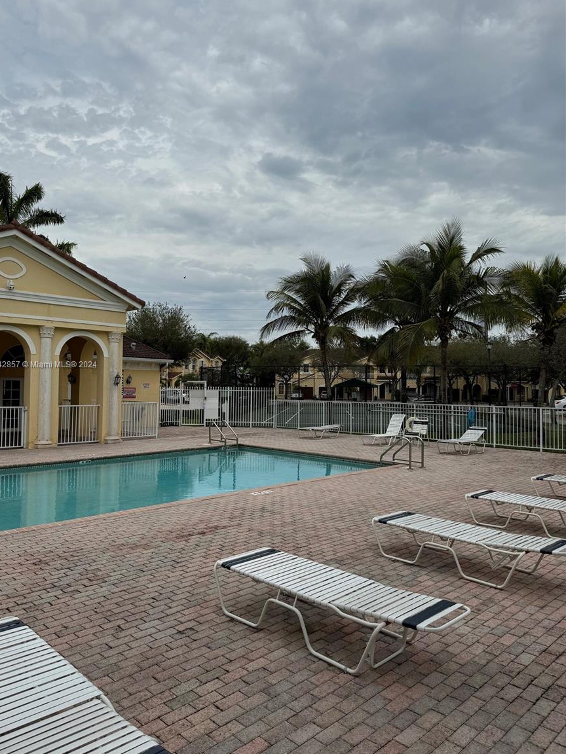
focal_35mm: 25
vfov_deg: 69.4
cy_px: 365
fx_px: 545
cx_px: 272
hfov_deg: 54.9
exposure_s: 1/9009
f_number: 1.78
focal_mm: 6.86
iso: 80
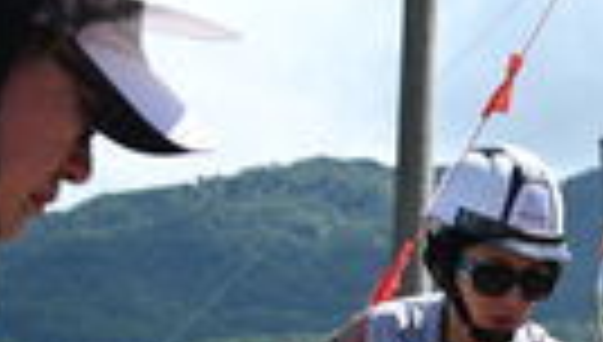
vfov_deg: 8.7
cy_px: 504
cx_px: 873
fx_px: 2195
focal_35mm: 137
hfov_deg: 14.7
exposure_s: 1/320
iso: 100
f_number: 6.3
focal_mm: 44
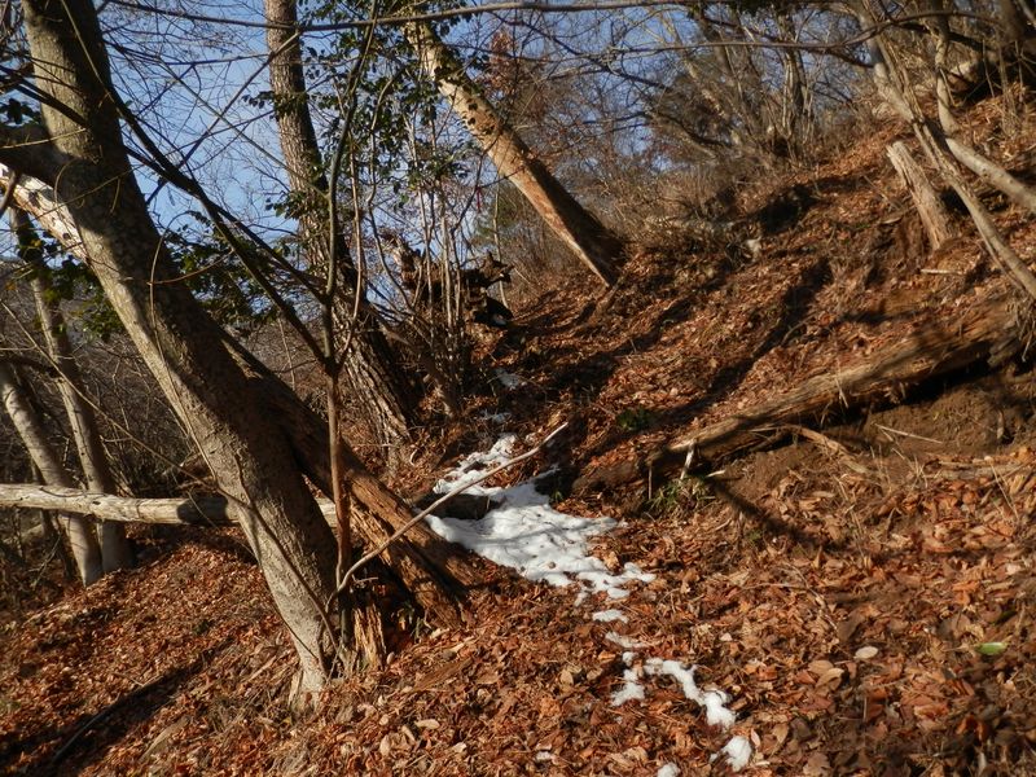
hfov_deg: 69.4
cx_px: 518
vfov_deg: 54.9
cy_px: 388
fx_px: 748
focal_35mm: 25
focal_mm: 4.5
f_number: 3
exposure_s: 1/800
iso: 80
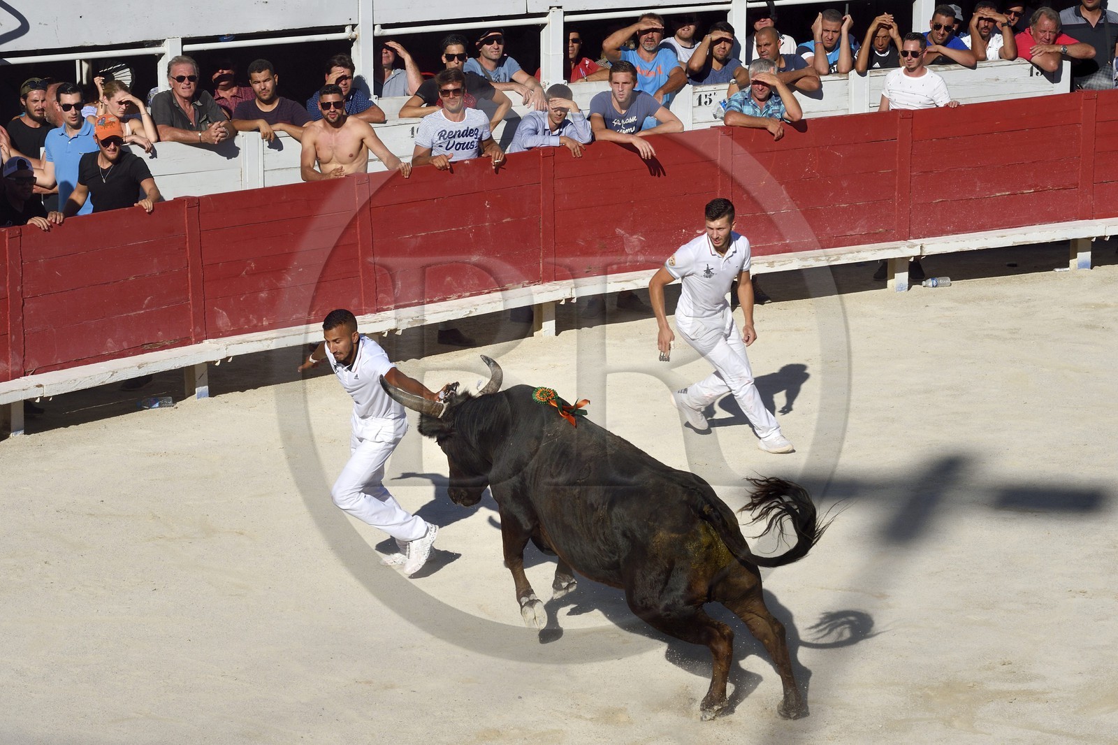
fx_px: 4191
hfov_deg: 15.2
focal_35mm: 135
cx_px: 559
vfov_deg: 10.2
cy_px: 372
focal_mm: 135
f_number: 13
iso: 400
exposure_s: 1/1250
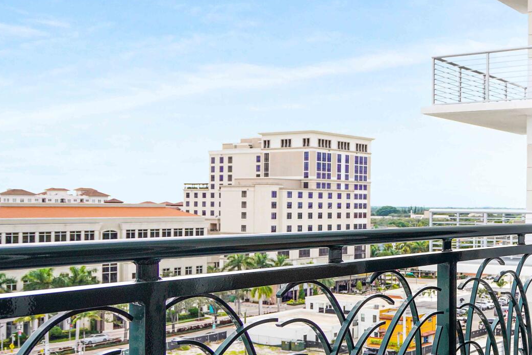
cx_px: 558
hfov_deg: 37.2
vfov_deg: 29.1
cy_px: 229
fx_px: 680
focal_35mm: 46
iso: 160
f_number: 4
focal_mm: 16
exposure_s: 1/1000
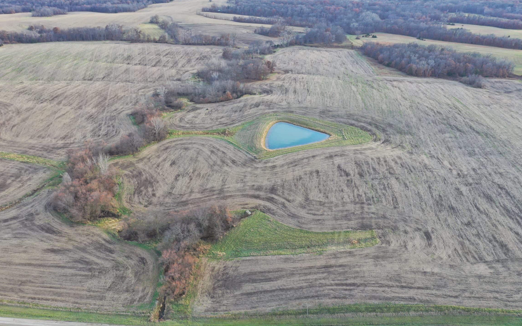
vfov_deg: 39.4
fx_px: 455
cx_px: 248
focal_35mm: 32
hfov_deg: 59.6
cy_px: 155
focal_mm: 10.26
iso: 100
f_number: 3.5
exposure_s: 1/80
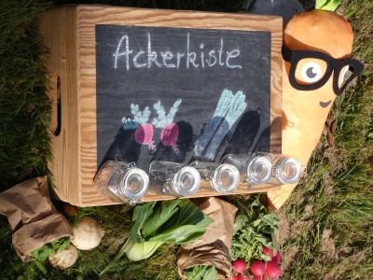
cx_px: 186
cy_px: 140
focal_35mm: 81
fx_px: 873
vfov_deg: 18.2
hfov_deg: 24.1
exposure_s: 1/400
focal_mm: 14.5
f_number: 4.5
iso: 80
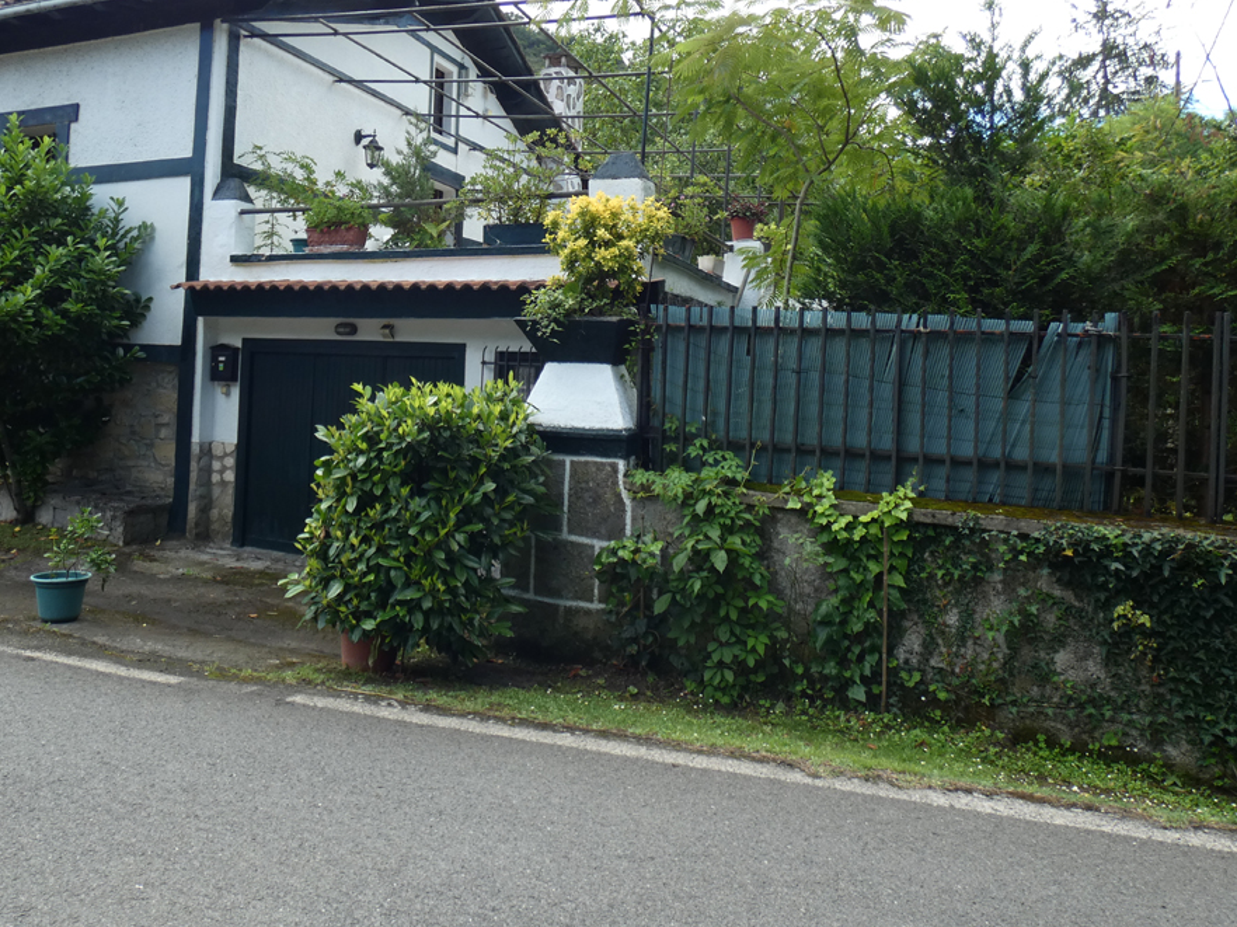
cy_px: 352
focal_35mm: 27
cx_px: 491
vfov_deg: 50.9
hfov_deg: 64.7
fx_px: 965
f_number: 2.9
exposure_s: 1/320
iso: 80
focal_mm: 3.8
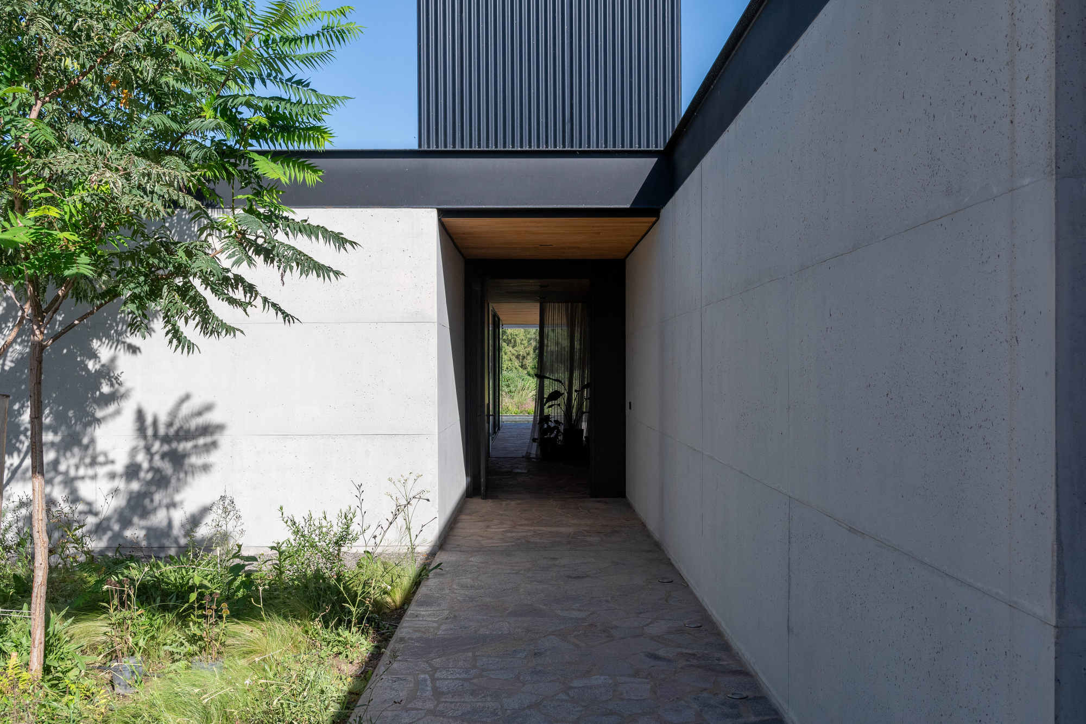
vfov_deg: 40.0
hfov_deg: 57.2
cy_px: 362
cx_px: 543
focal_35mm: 33
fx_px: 995
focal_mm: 22
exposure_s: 1/1600
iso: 250
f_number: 5.6
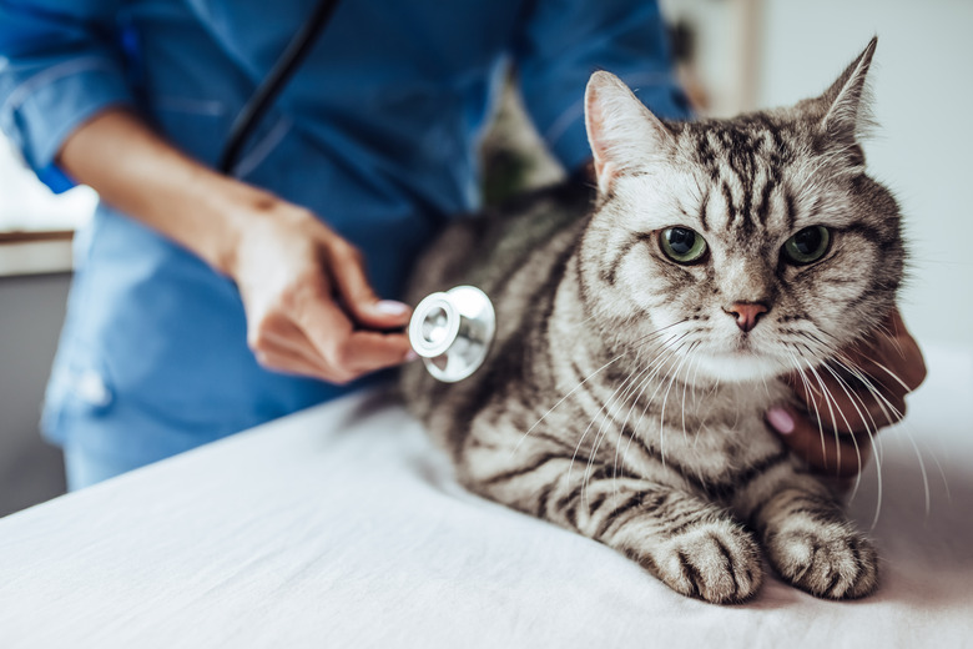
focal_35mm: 35
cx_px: 486
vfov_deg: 37.9
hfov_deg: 54.4
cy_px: 324
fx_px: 946
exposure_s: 1/125
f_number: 2.5
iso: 640
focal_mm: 35
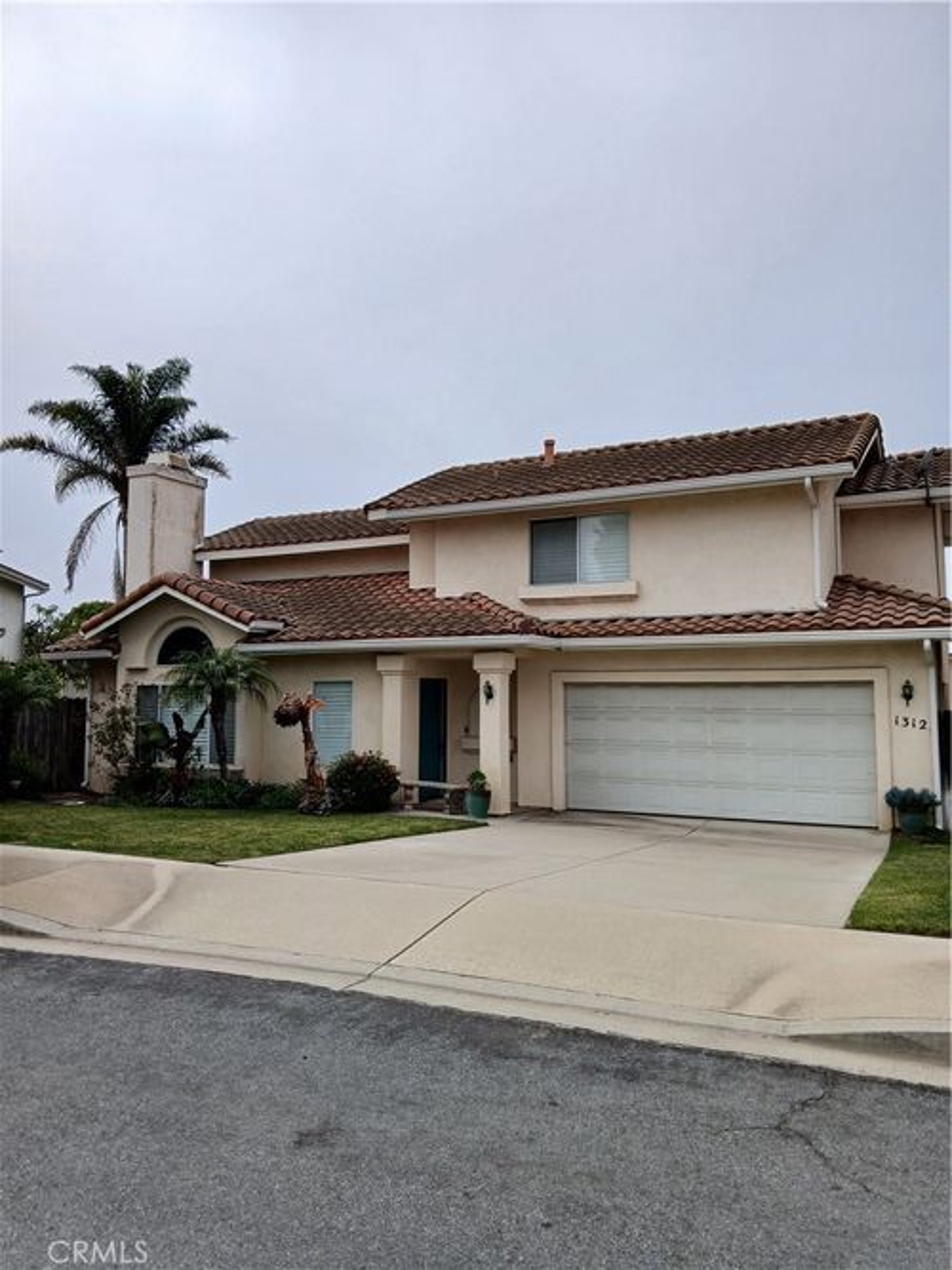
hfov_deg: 53.0
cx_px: 476
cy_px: 635
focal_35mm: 26
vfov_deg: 67.3
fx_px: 954
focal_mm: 3.98
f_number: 1.8
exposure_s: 1/708
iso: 20
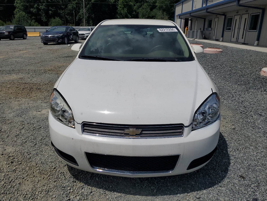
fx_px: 208
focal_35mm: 27
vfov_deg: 51.4
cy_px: 101
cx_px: 138
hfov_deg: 65.3
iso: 52
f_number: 1.5
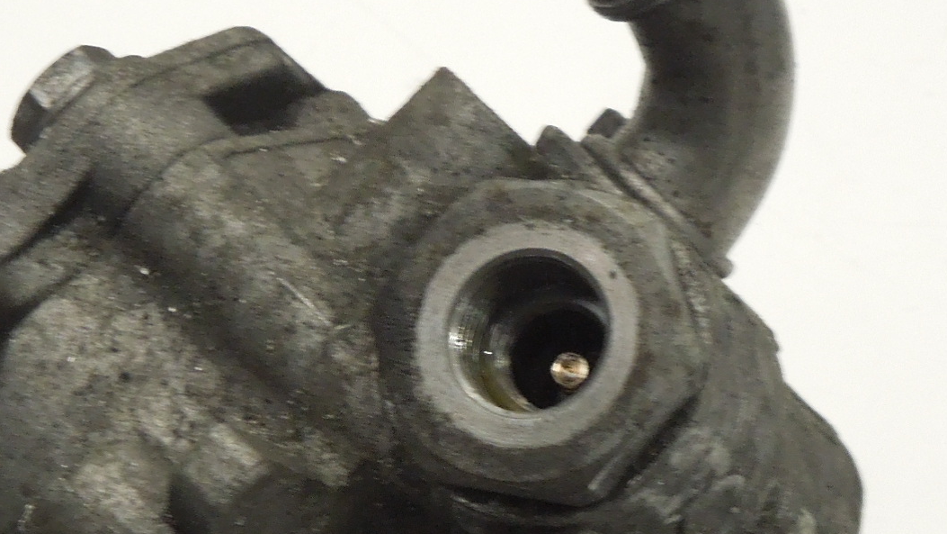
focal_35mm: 319
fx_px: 8013
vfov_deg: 3.8
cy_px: 547
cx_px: 359
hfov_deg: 6.8
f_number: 4.8
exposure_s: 1/25
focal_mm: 21.5
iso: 400
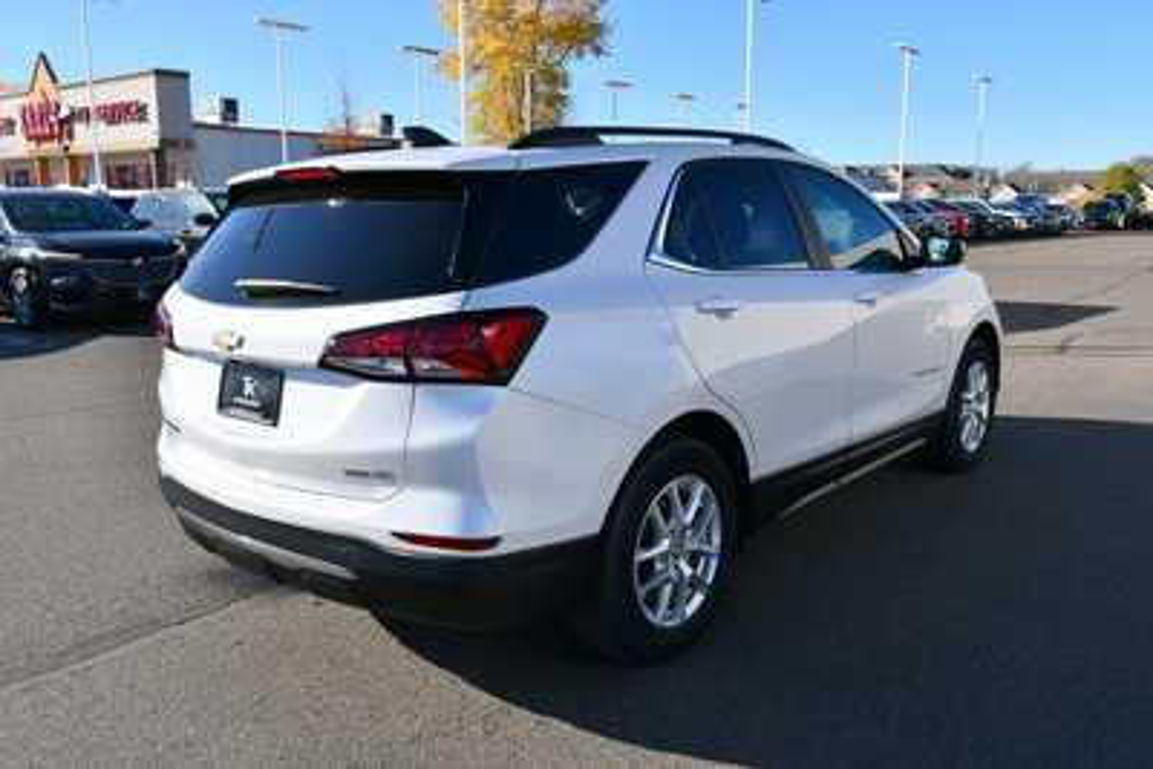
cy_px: 384
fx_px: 961
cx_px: 576
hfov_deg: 61.9
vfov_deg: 43.6
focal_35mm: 30
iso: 100
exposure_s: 1/250
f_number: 8
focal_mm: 20
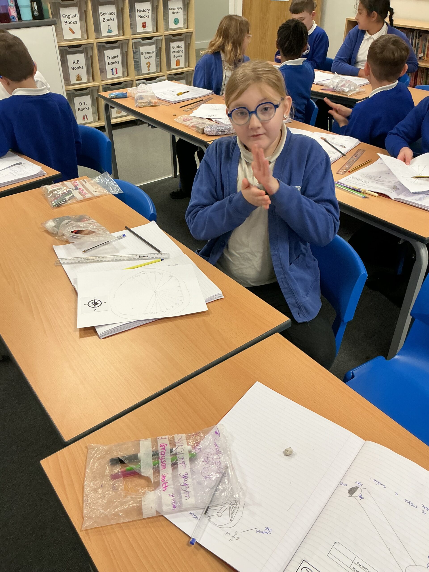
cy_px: 286
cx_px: 214
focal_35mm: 29
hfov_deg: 48.2
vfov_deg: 61.7
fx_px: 479
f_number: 1.8
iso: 80
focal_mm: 3
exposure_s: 1/60
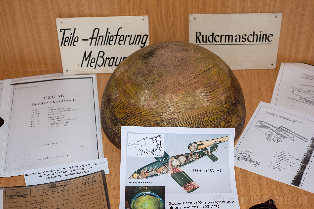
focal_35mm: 55
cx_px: 157
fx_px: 479
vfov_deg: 24.6
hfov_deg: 36.3
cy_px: 104
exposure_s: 1/30
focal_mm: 55
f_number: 11
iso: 400
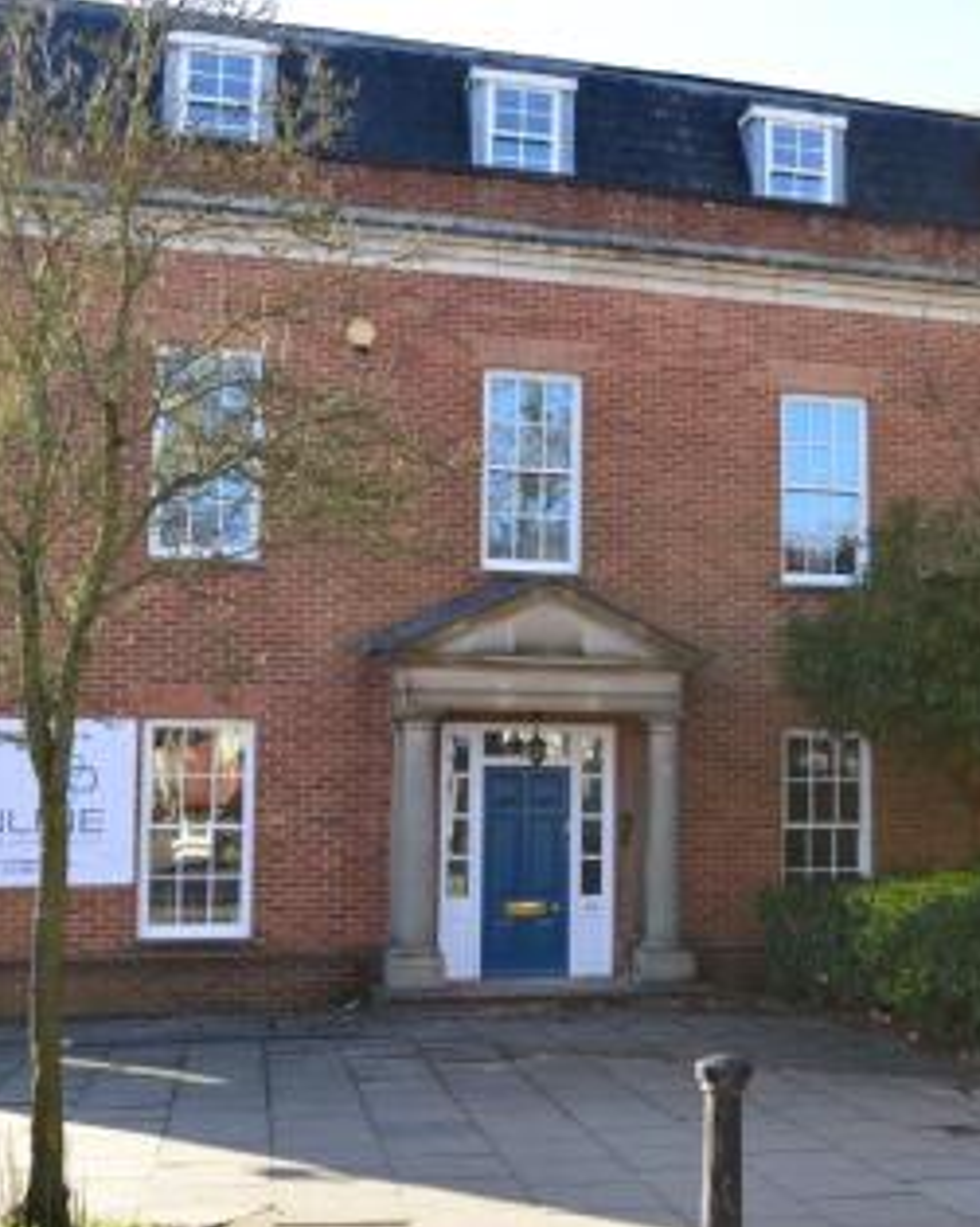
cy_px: 615
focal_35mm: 47
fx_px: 1705
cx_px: 633
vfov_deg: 39.6
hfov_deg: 31.9
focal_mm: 22
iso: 100
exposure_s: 1/60
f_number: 5.6
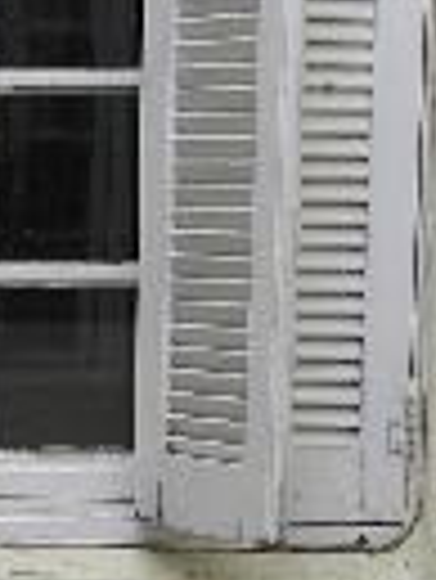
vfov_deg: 11.0
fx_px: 2867
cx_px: 11
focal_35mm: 171
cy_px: 944
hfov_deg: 8.7
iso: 100
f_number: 5
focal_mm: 20
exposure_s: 1/160
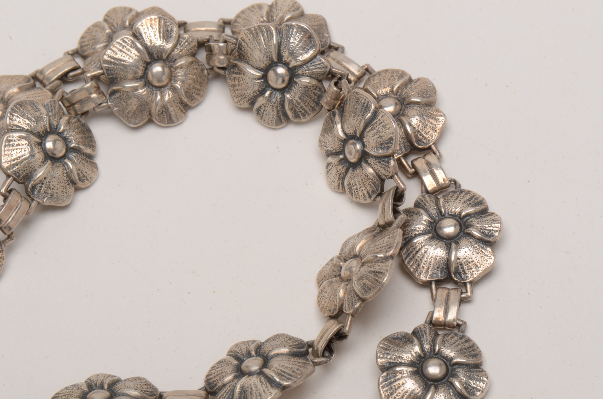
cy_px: 200
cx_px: 302
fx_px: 2131
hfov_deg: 16.1
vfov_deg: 10.7
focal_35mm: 128
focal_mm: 85
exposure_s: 1/125
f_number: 29
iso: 100
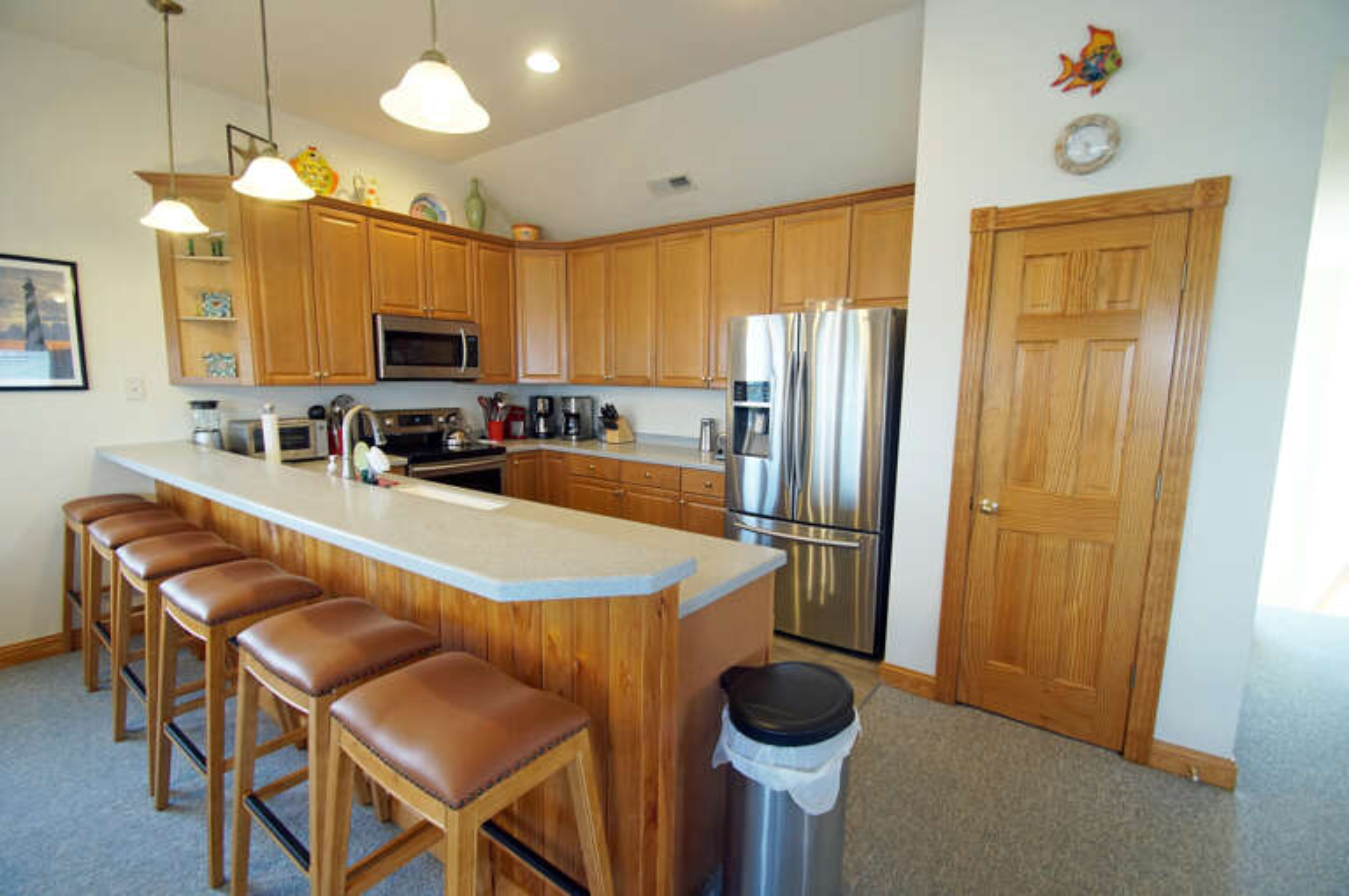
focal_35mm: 15
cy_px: 448
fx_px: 561
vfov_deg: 77.2
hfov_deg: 100.5
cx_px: 674
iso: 640
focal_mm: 10
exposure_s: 1/60
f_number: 4
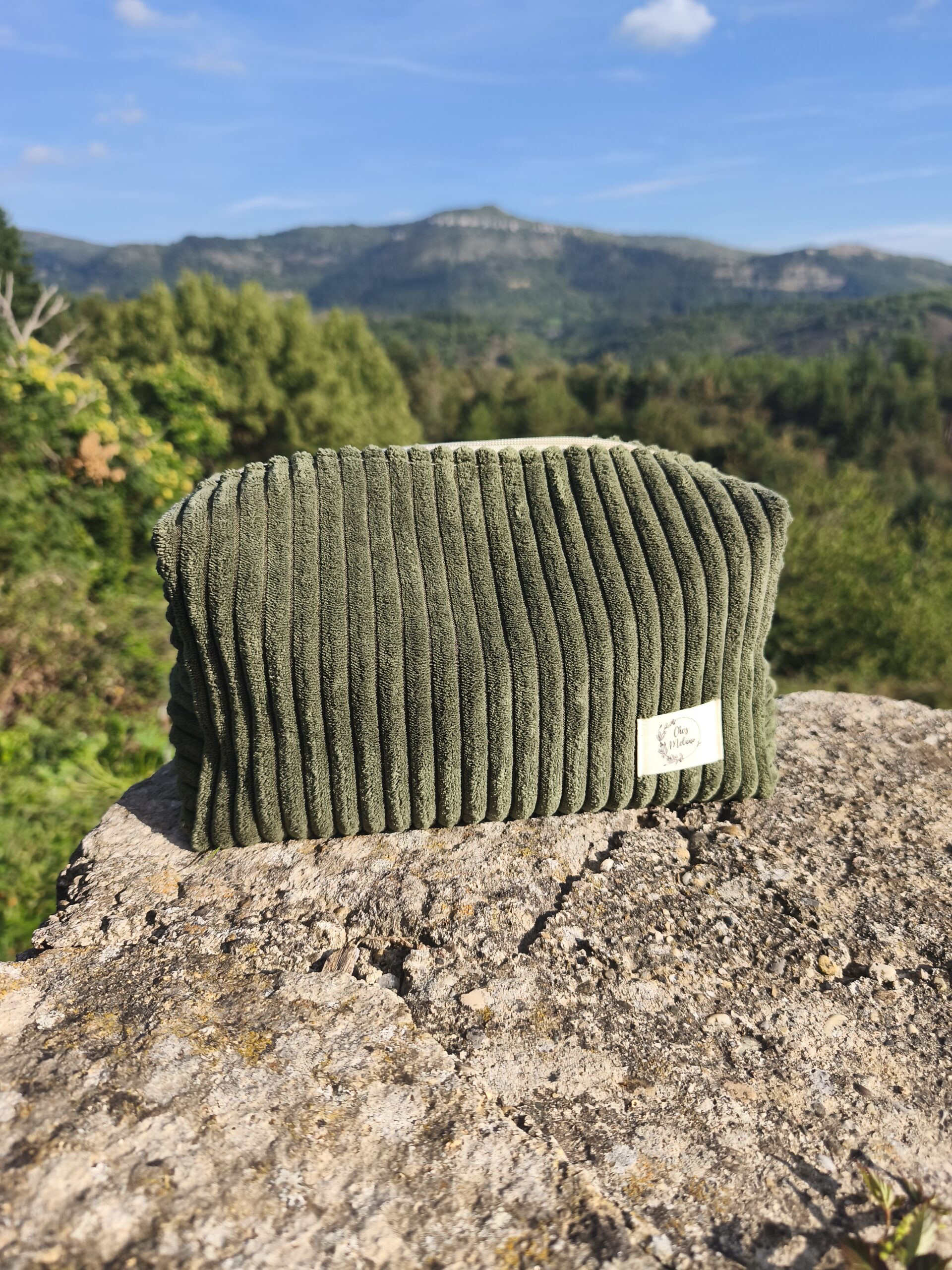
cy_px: 635
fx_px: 843
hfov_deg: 58.9
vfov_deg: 73.9
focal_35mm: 23
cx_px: 476
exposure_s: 1/712
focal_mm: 6.18
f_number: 1.65
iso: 50
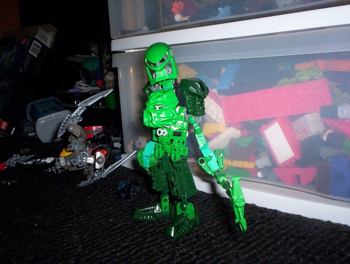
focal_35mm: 38
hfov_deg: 48.9
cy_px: 132
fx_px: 385
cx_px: 175
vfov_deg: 37.9
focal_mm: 4.99
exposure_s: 1/60
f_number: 4.5
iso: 140
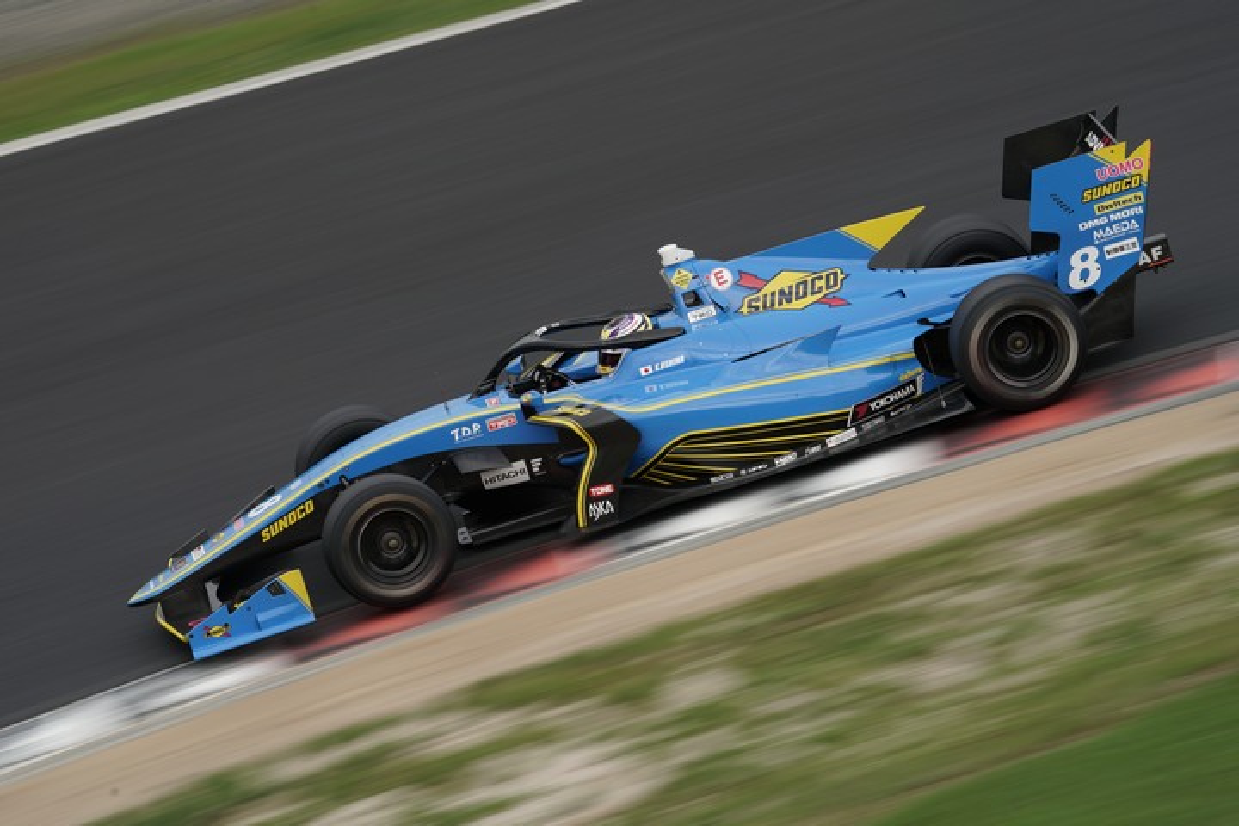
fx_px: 8603
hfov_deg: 8.2
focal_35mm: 250
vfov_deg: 5.5
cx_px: 620
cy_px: 413
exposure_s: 1/80
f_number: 13
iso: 100
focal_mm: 250
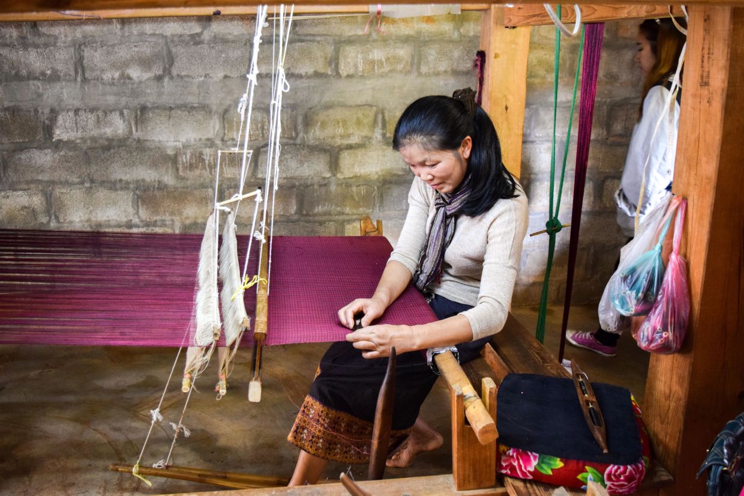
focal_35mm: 33
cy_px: 248
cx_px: 372
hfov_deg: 57.2
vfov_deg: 39.9
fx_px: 682
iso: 2200
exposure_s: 1/60
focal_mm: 22
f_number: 3.8
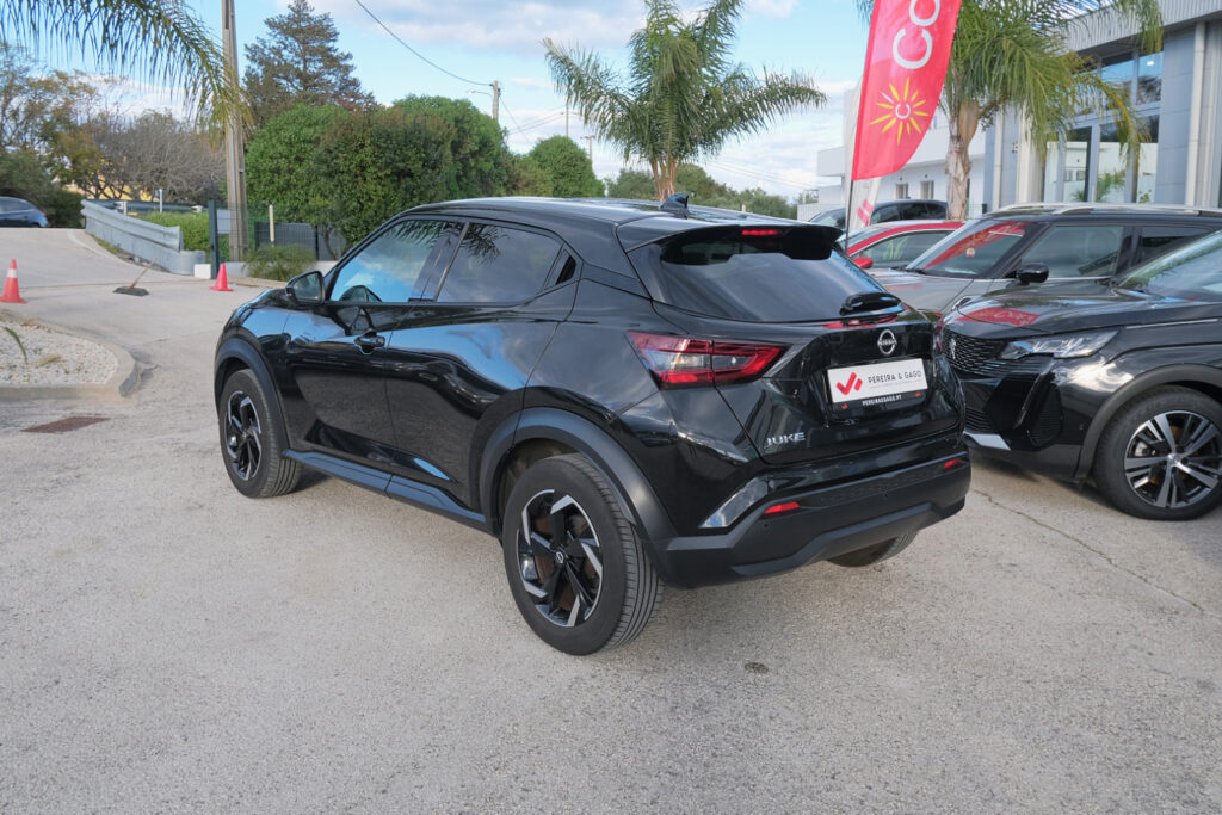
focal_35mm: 30
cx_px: 611
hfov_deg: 61.9
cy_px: 408
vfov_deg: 43.6
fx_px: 1018
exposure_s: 1/100
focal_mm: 20.3
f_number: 9
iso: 500
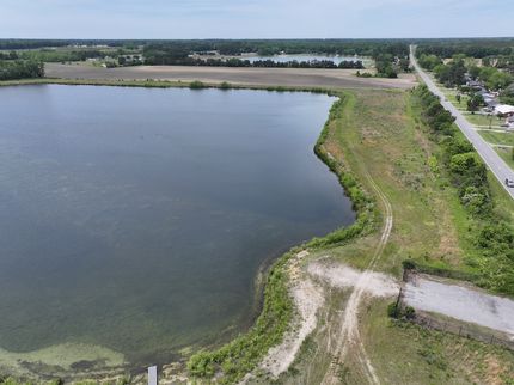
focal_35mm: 24
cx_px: 257
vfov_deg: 56.8
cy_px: 192
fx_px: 356
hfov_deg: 71.6
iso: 140
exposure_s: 1/2000
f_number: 2.8
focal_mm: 12.29
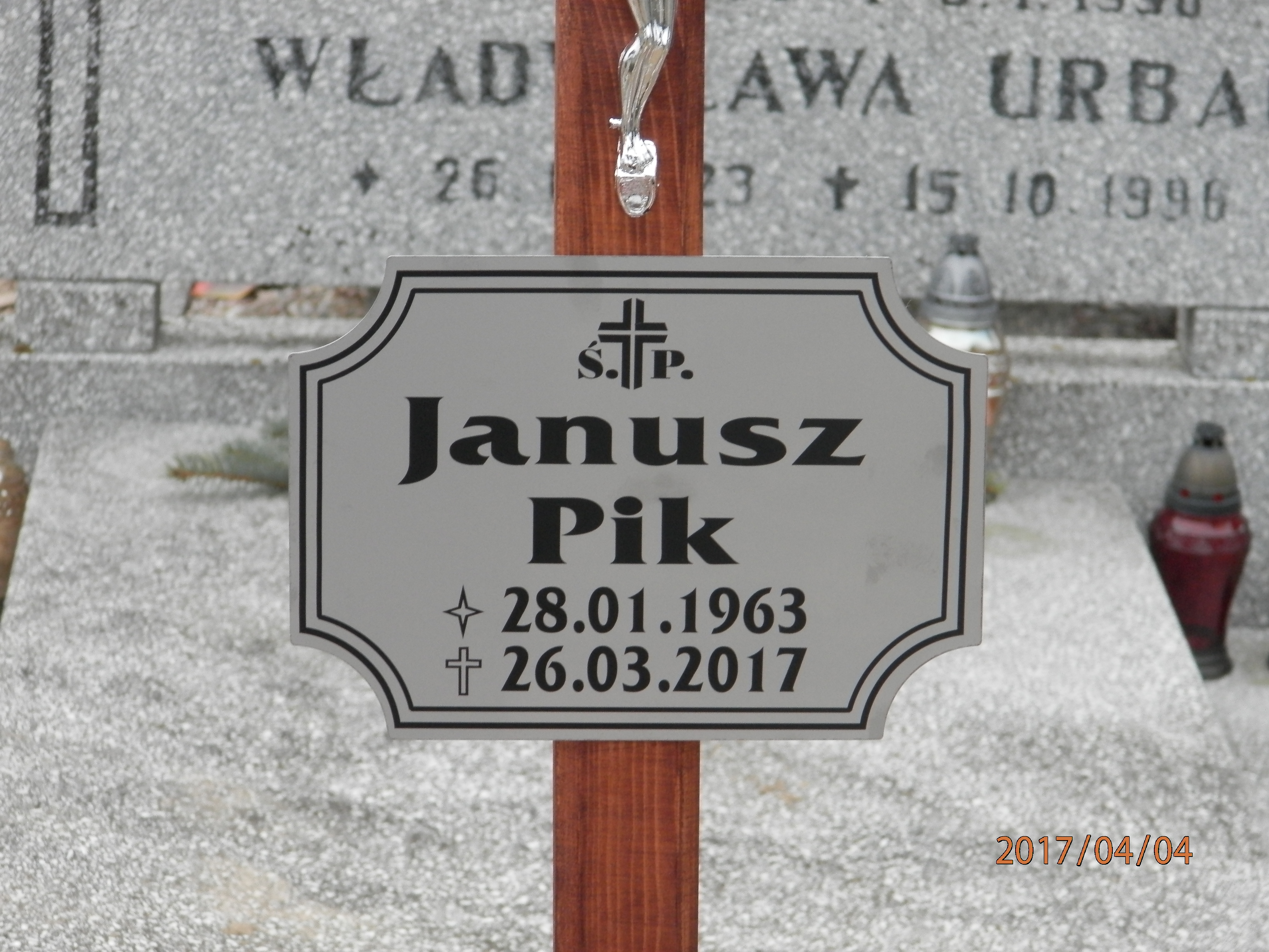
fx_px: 5609
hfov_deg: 12.9
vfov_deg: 9.7
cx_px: 634
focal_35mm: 153
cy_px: 476
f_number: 4.9
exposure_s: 1/25
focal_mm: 27.4
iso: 200
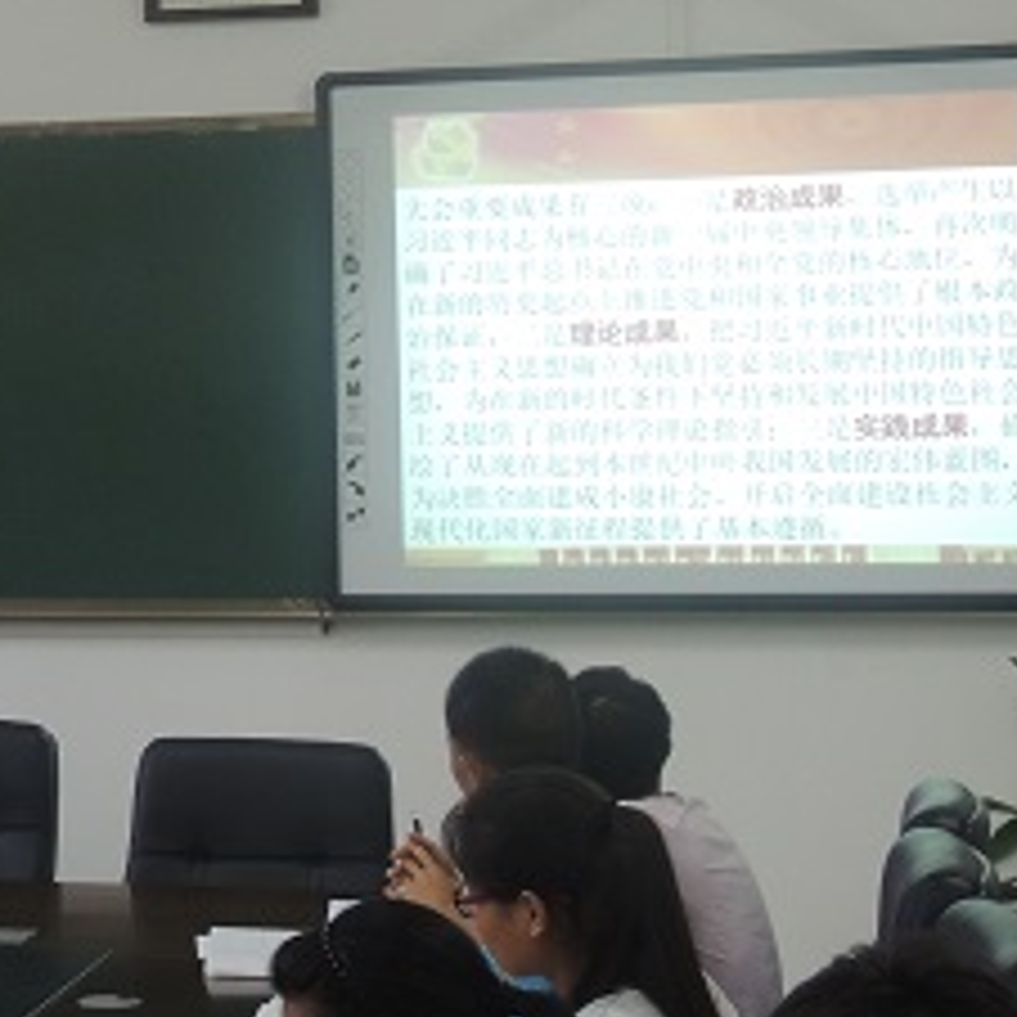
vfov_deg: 18.9
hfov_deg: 18.3
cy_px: 232
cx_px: -148
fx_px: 3025
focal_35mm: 91
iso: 360
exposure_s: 1/50
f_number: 3.4
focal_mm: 7.6
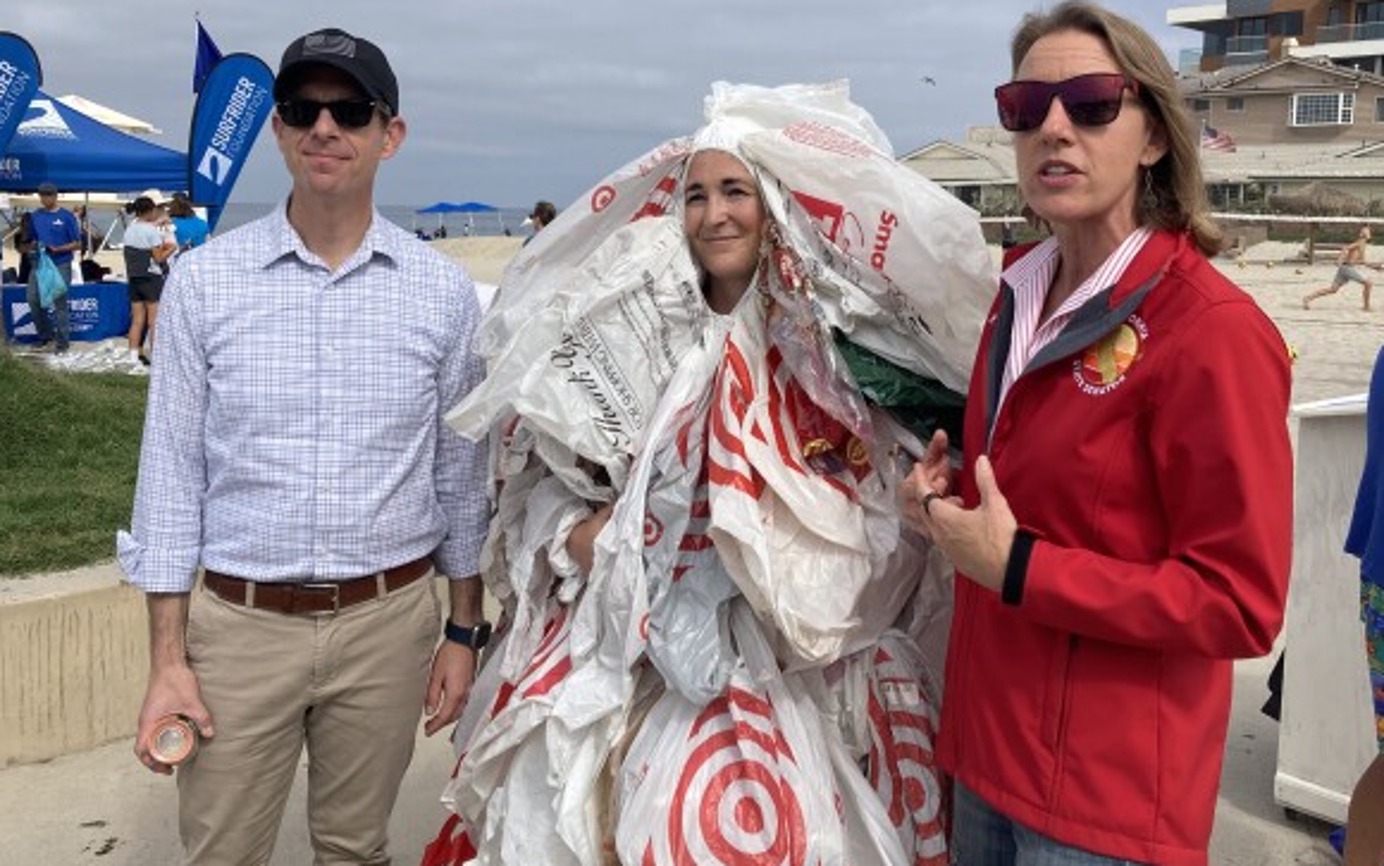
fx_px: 1358
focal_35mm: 36
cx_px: 706
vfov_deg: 35.3
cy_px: 375
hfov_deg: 54.0
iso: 20
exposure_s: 1/2667
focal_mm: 3.99
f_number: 1.8
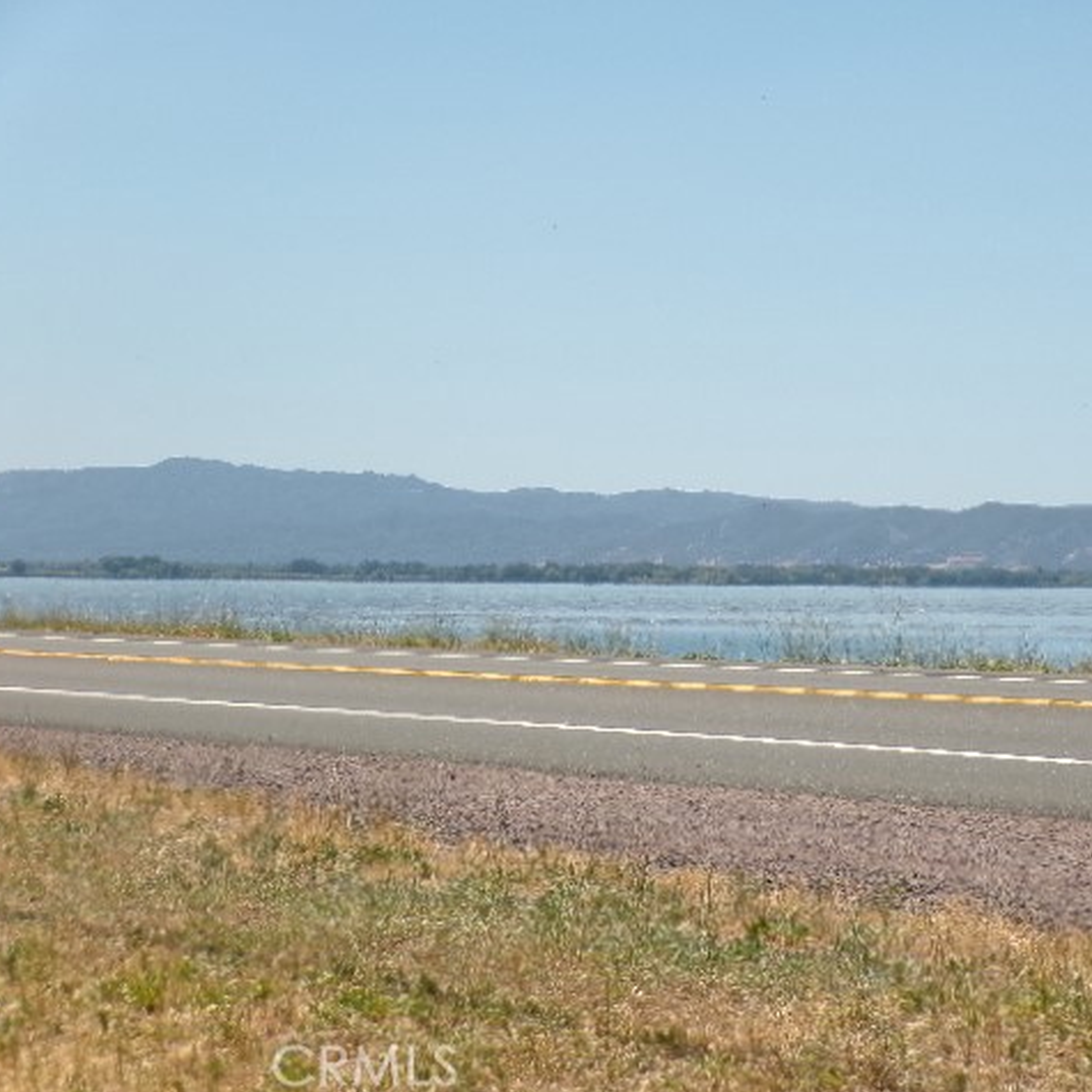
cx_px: 706
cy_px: 547
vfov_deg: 14.8
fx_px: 4211
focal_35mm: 118
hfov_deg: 14.8
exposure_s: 1/550
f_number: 4.7
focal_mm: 17.7
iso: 100
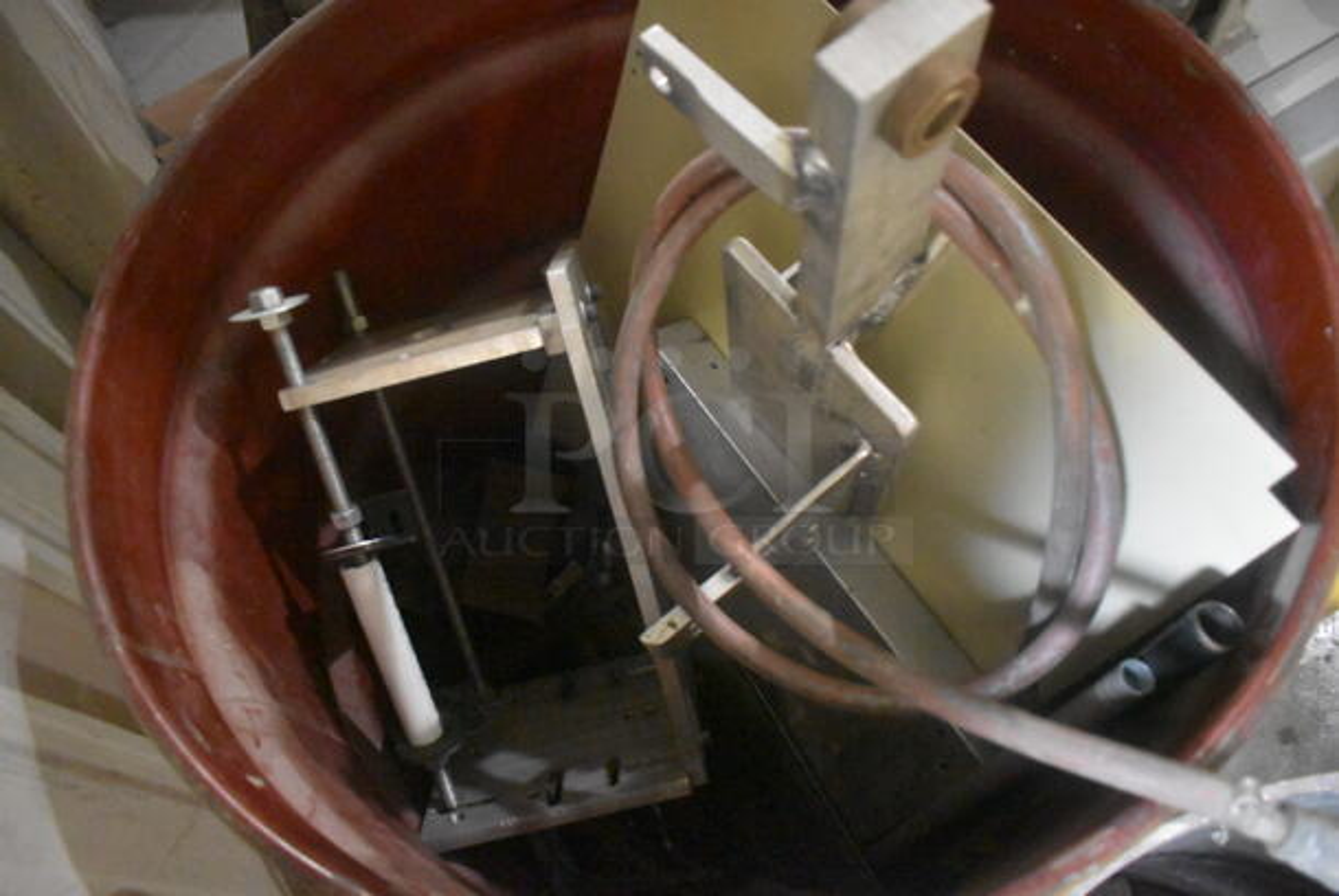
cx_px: 670
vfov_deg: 48.0
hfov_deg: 67.3
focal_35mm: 27
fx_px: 1005
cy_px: 448
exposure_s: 1/40
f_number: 3.5
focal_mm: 18
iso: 12800
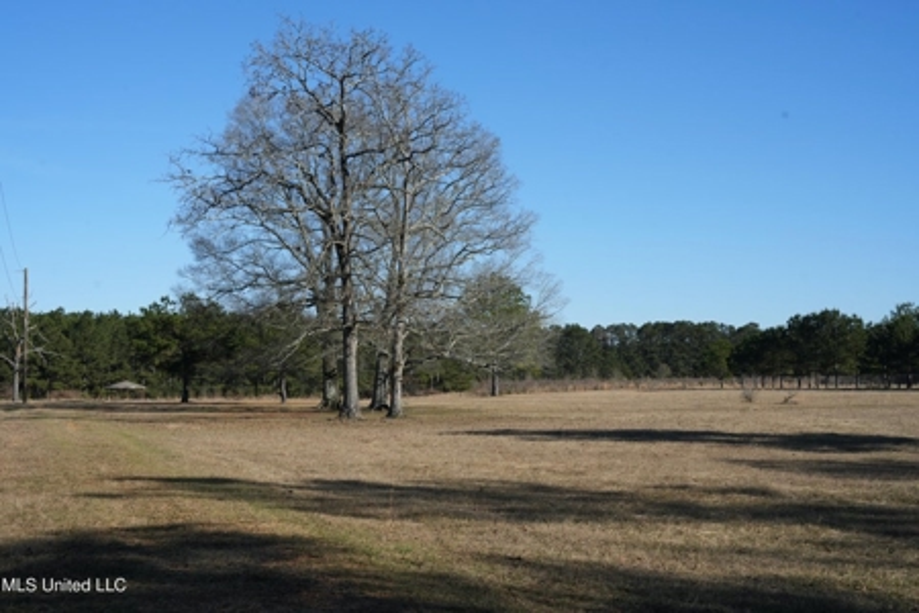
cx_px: 460
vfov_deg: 29.9
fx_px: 1149
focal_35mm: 45
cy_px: 306
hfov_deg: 43.6
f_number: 10
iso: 320
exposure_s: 1/500
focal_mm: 45
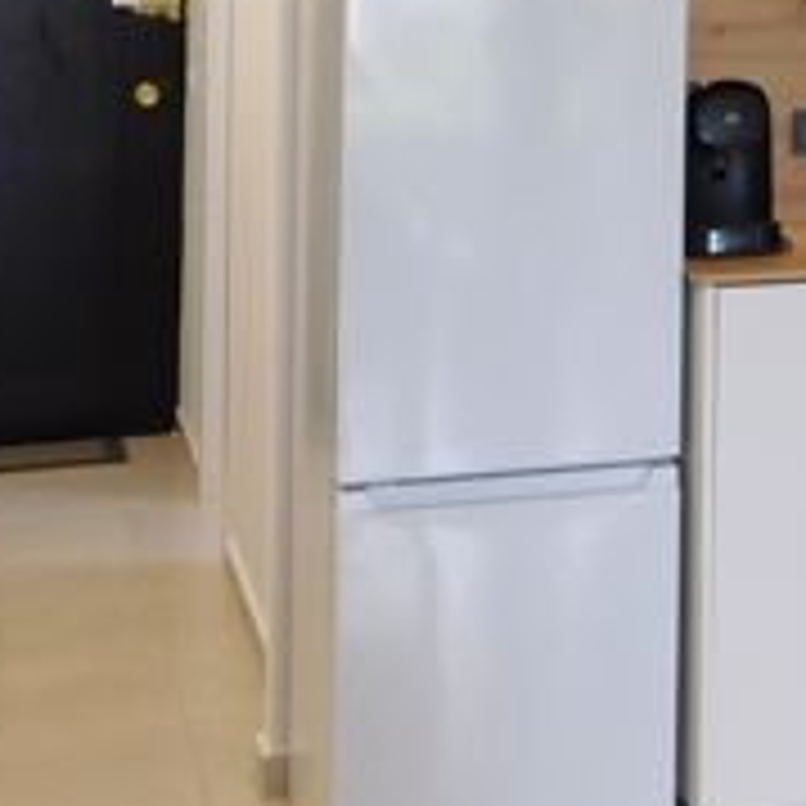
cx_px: 1159
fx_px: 2107
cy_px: -32
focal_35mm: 80
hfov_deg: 19.3
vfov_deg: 20.8
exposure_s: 1/50
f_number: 3
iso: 125
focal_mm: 4
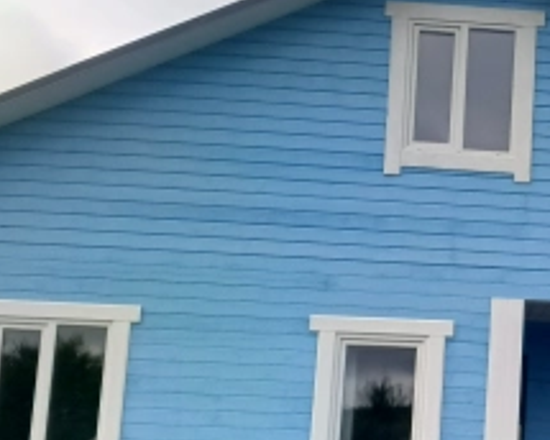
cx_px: 542
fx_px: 1107
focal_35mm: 68
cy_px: 310
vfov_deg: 22.3
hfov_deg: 26.5
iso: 50
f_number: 1.6
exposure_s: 1/443
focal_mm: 4.09
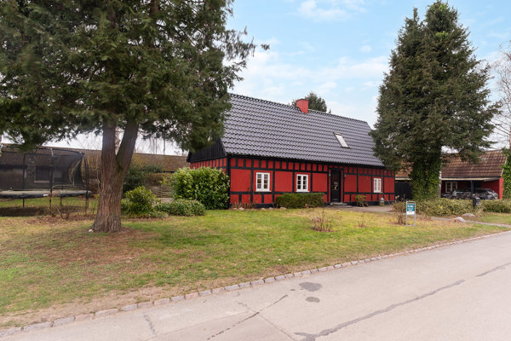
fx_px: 281
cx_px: 256
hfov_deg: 84.6
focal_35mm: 20
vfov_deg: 62.4
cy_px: 170
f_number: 8
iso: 200
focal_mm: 13.2
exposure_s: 1/6
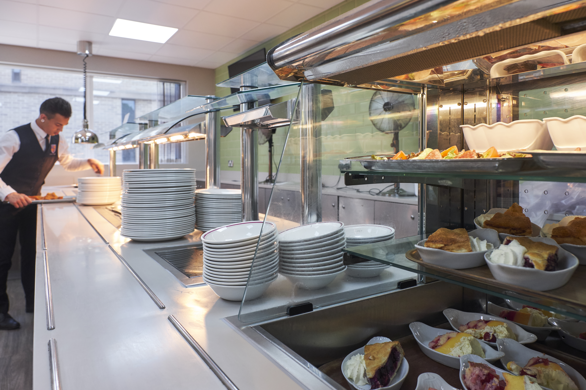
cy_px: 195
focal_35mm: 24
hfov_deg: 73.7
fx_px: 391
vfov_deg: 53.1
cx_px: 293
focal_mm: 16
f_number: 4
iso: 1250
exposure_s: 1/80
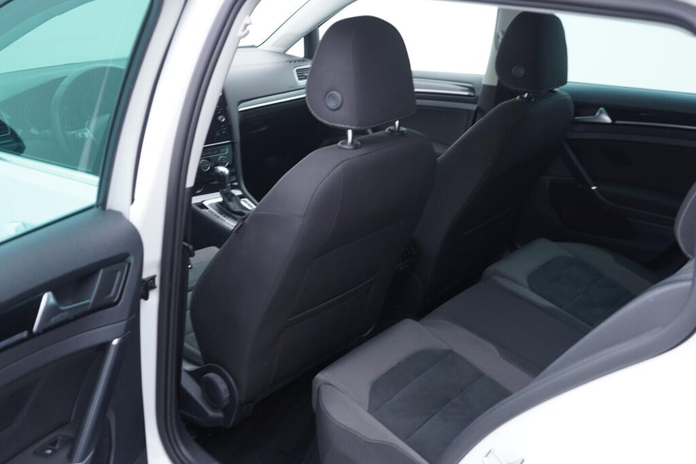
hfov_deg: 53.1
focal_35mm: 36
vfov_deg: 36.9
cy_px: 232
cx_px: 348
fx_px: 696
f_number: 2.8
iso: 200
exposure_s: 1/40
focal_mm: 24
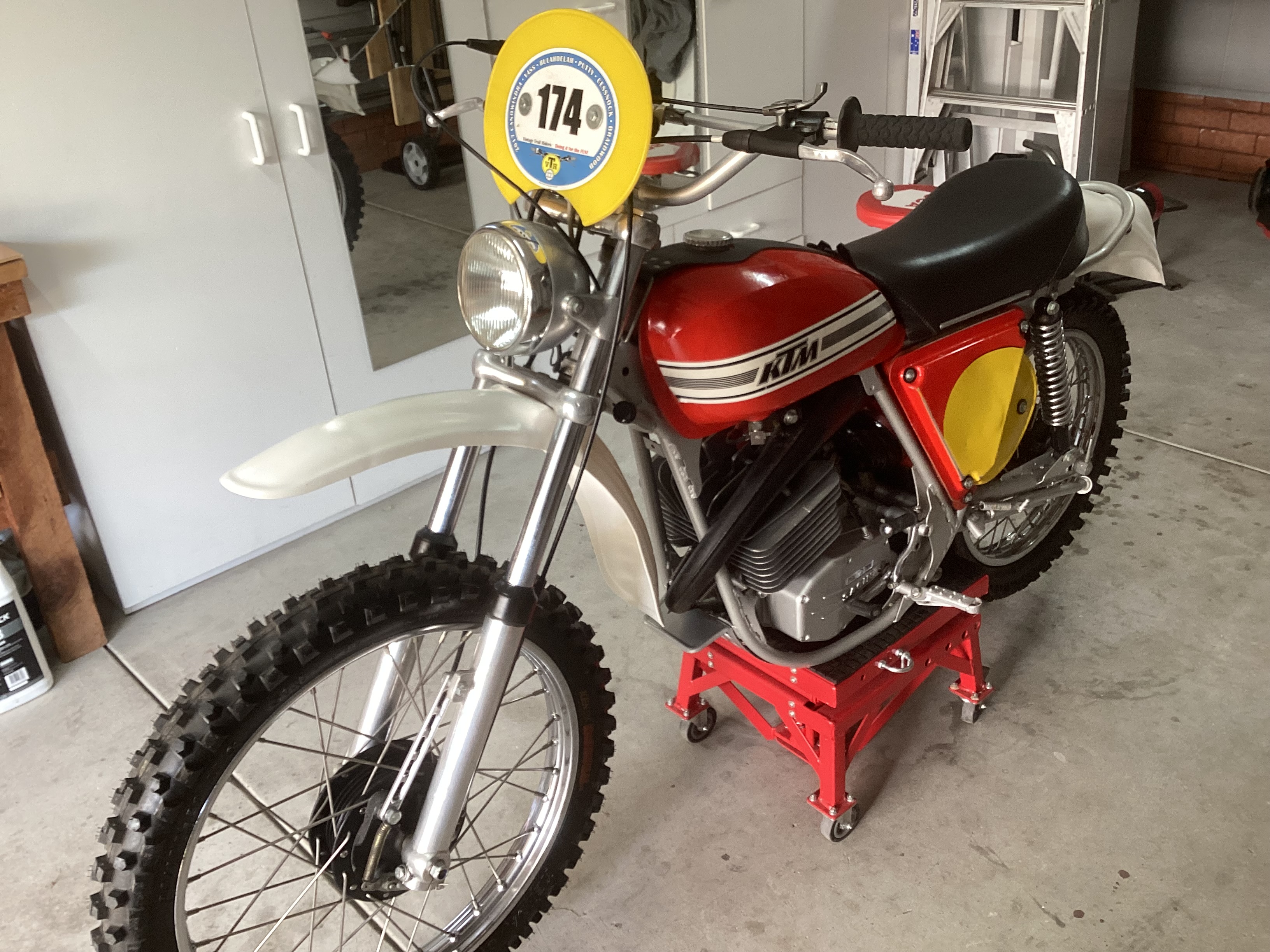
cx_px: 635
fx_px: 1137
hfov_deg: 58.4
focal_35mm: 31
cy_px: 476
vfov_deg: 45.4
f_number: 2.4
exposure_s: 1/50
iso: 80
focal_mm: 3.3
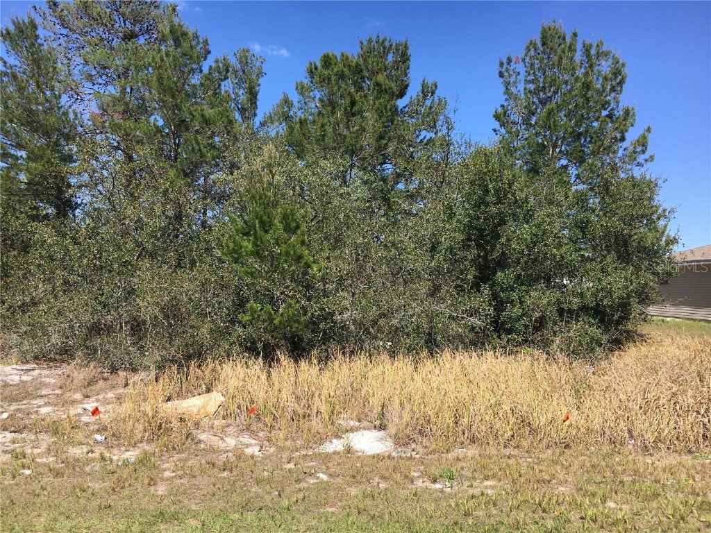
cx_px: 356
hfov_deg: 61.7
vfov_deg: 48.2
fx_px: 596
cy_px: 266
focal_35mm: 29
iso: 25
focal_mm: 4.15
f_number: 2.2
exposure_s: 1/1054
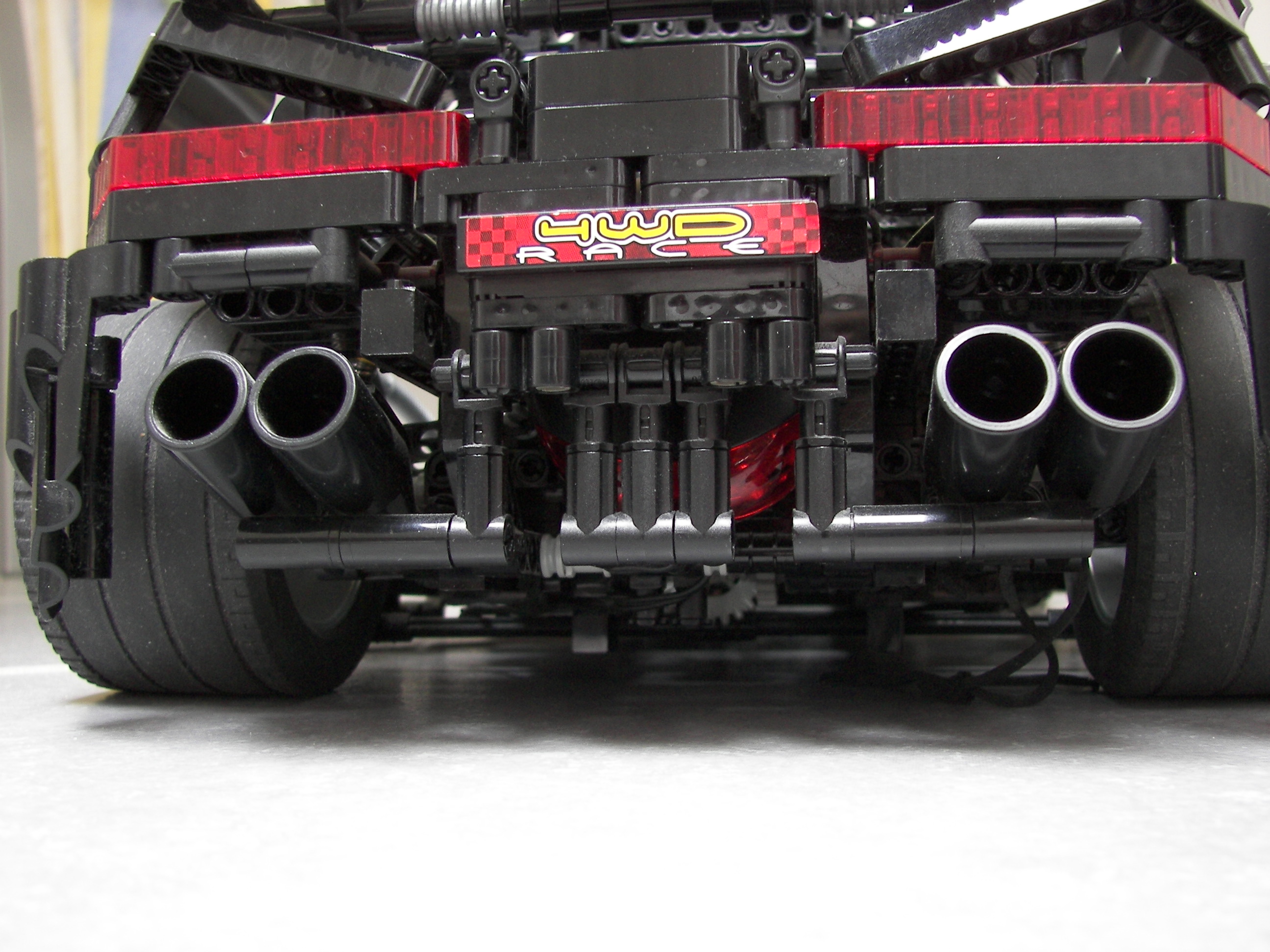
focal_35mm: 36
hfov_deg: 51.4
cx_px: 635
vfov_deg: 39.7
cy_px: 476
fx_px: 1321
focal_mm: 6
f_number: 2.8
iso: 100
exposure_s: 1/13
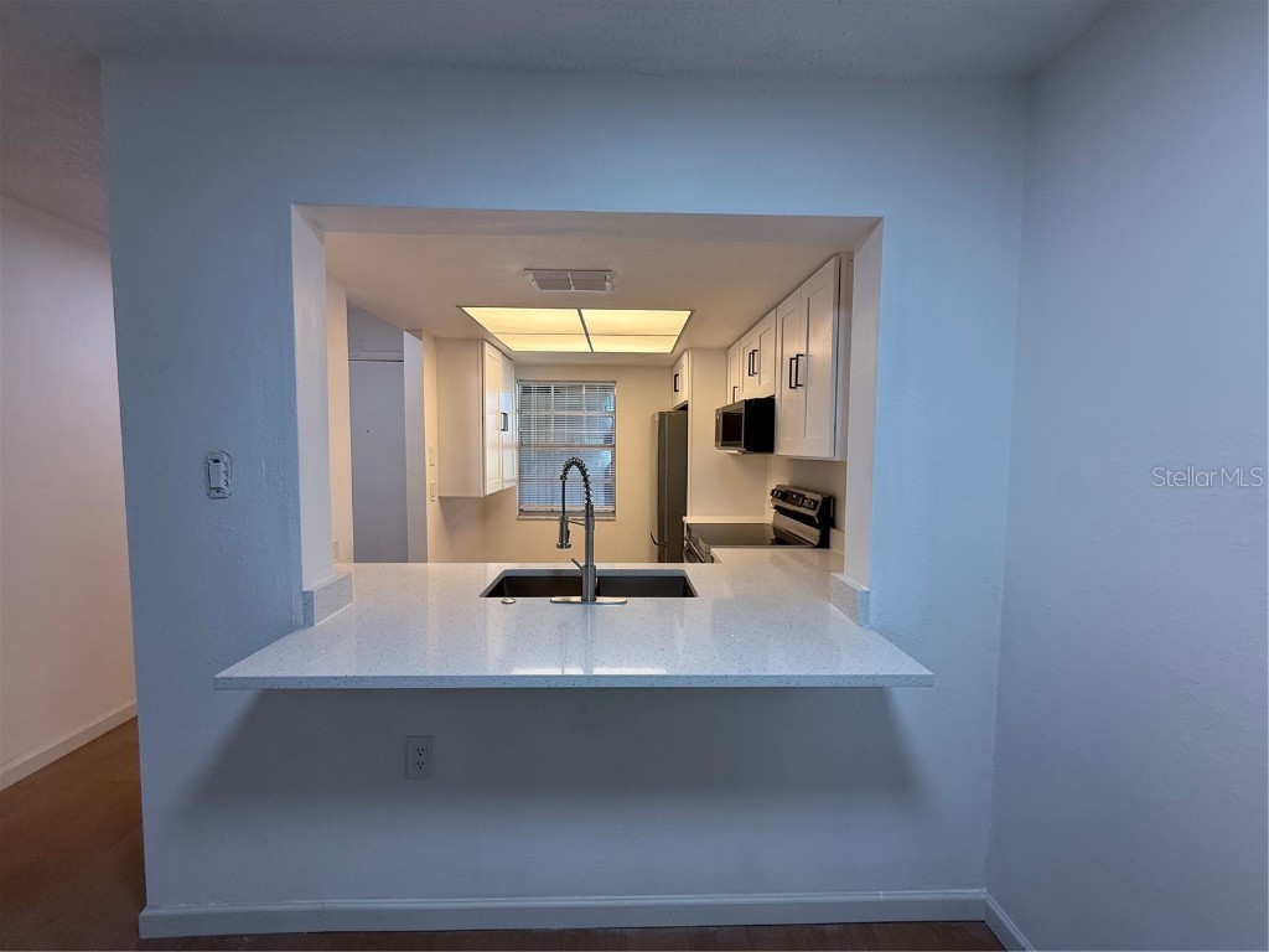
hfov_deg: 102.1
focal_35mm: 14
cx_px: 634
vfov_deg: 85.7
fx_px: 513
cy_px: 476
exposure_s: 1/120
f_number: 2.2
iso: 100
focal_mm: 2.22
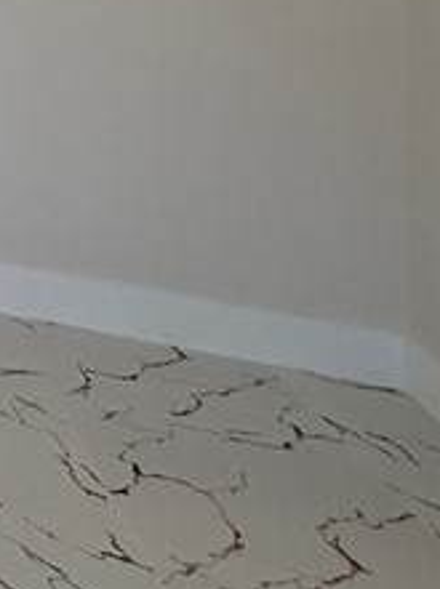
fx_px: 1105
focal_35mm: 65
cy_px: -251
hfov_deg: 12.9
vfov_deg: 24.5
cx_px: -752
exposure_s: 1/120
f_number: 2.2
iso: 100
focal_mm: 2.22
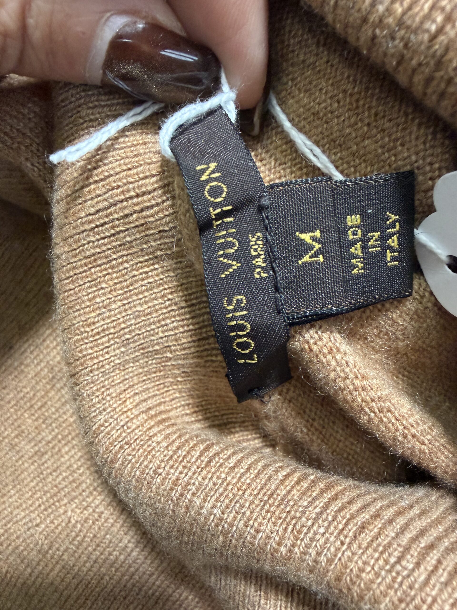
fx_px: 422
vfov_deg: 71.6
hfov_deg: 56.8
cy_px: 305
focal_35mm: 24
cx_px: 228
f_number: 2.2
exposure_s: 1/50
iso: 500
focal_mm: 2.22
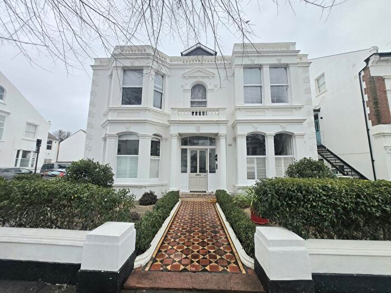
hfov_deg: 106.2
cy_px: 146
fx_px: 147
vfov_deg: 89.9
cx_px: 196
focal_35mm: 13
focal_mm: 1.7
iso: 40
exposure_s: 1/101
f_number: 2.2
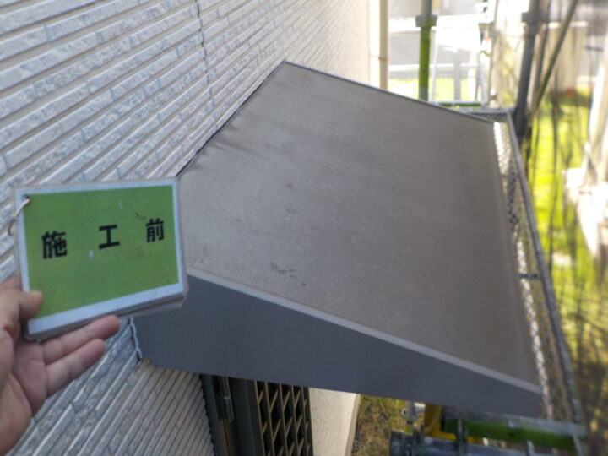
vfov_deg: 46.8
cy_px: 228
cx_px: 304
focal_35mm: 30
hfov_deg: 60.0
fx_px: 527
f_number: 3.3
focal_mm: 4.1
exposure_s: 1/40
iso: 125
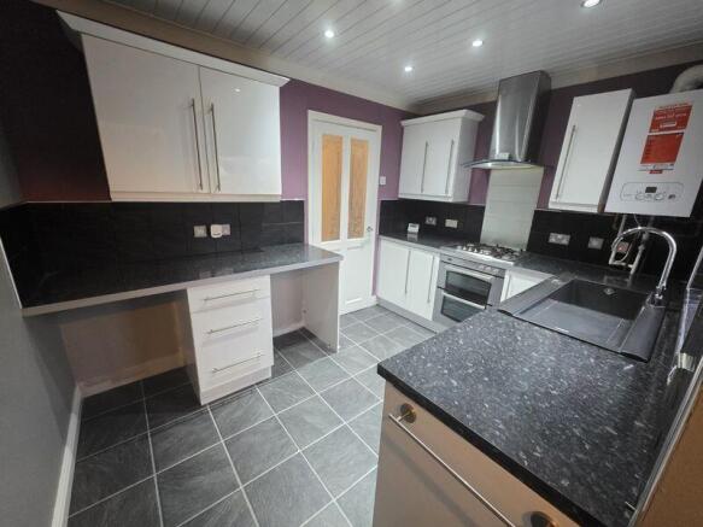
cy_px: 264
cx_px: 352
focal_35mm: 13
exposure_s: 1/50
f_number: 1.9
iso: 800
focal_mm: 2.2
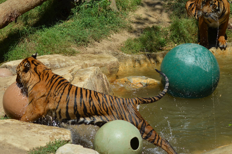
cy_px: 77
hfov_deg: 11.0
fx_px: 1206
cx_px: 116
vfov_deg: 7.3
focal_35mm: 188
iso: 400
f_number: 7.1
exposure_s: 1/1600
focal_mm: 125
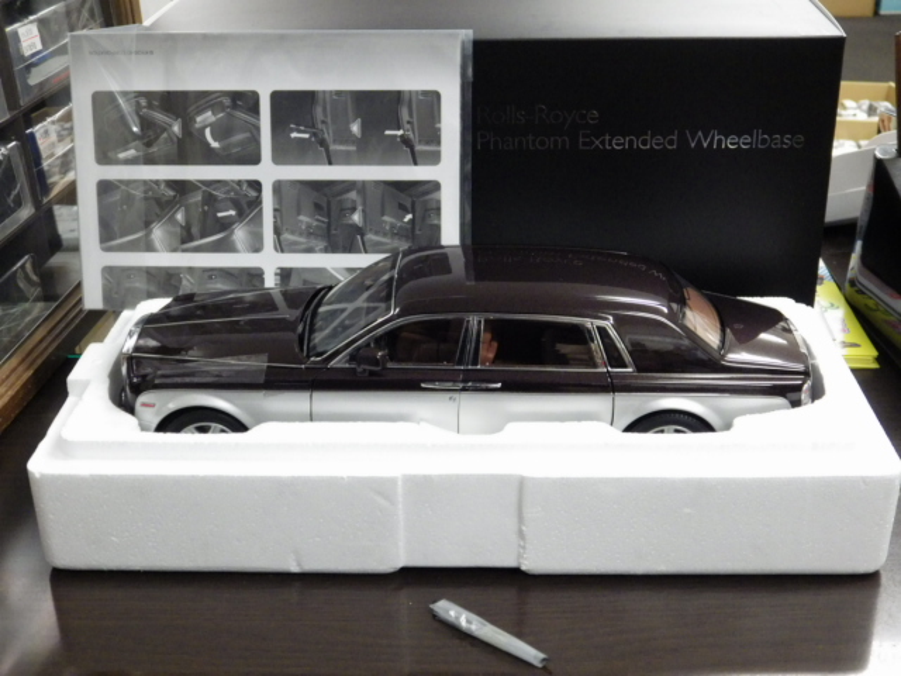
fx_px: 1301
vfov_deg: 29.1
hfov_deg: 38.2
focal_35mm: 50
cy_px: 338
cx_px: 450
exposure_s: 1/45
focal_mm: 9
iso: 800
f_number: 3.8
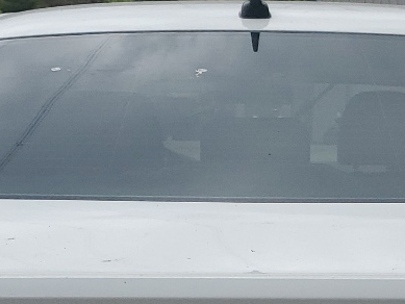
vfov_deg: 13.1
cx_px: 263
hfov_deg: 18.3
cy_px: 456
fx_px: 1252
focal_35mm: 107
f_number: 1.5
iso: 50
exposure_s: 1/5000
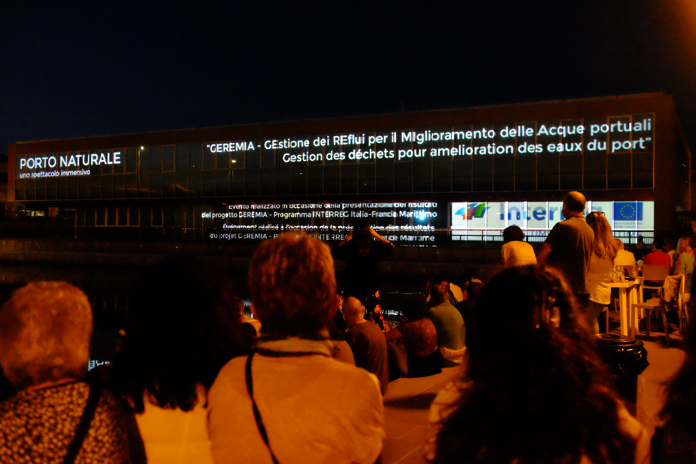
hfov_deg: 53.1
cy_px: 232
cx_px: 348
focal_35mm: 36
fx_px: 696
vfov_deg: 36.9
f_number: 4
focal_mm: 24.3
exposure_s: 1/60
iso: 12800
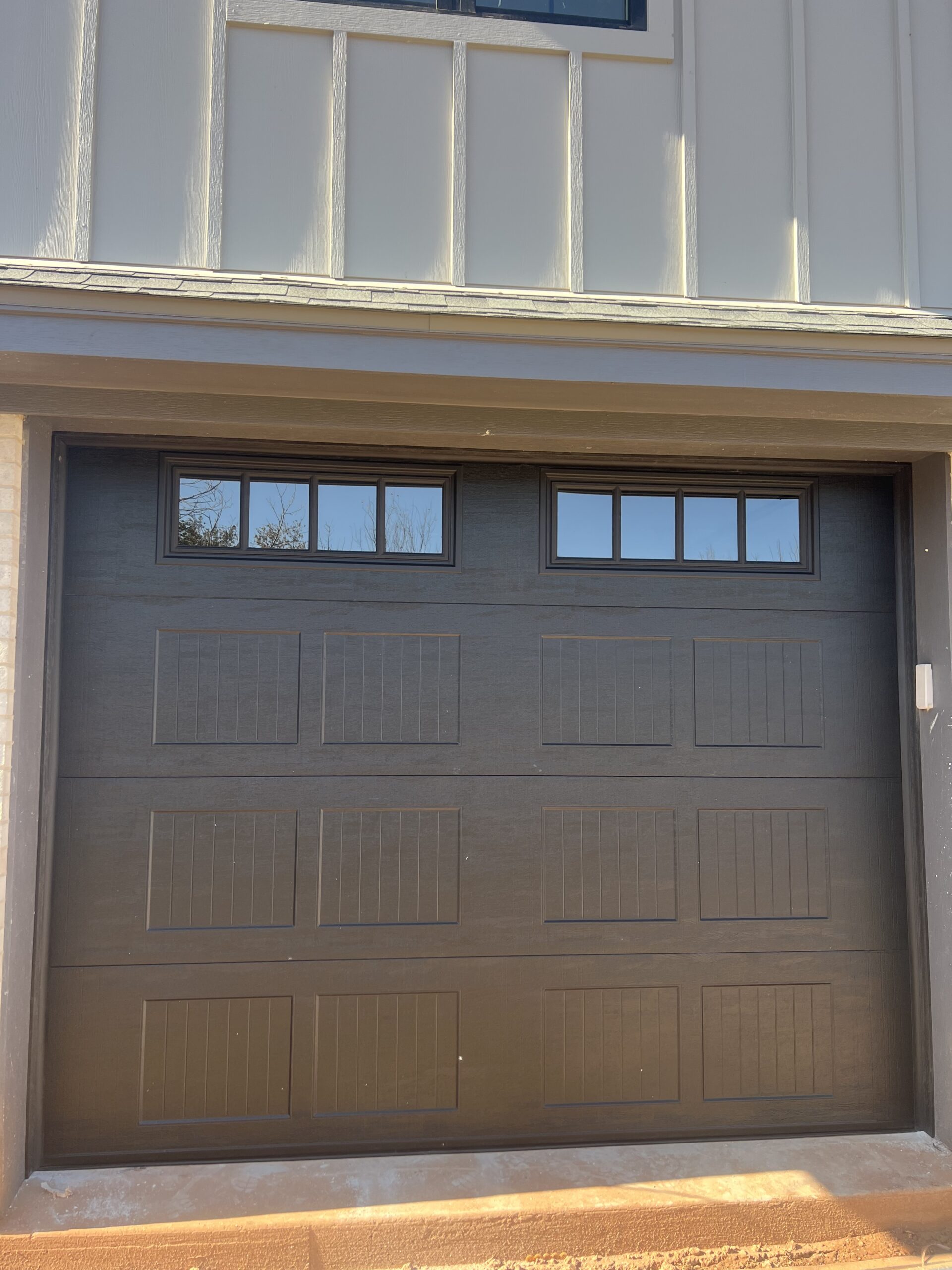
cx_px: 476
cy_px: 635
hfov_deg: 53.1
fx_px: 953
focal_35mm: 26
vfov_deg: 67.3
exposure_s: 1/567
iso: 50
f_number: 1.5
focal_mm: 5.7
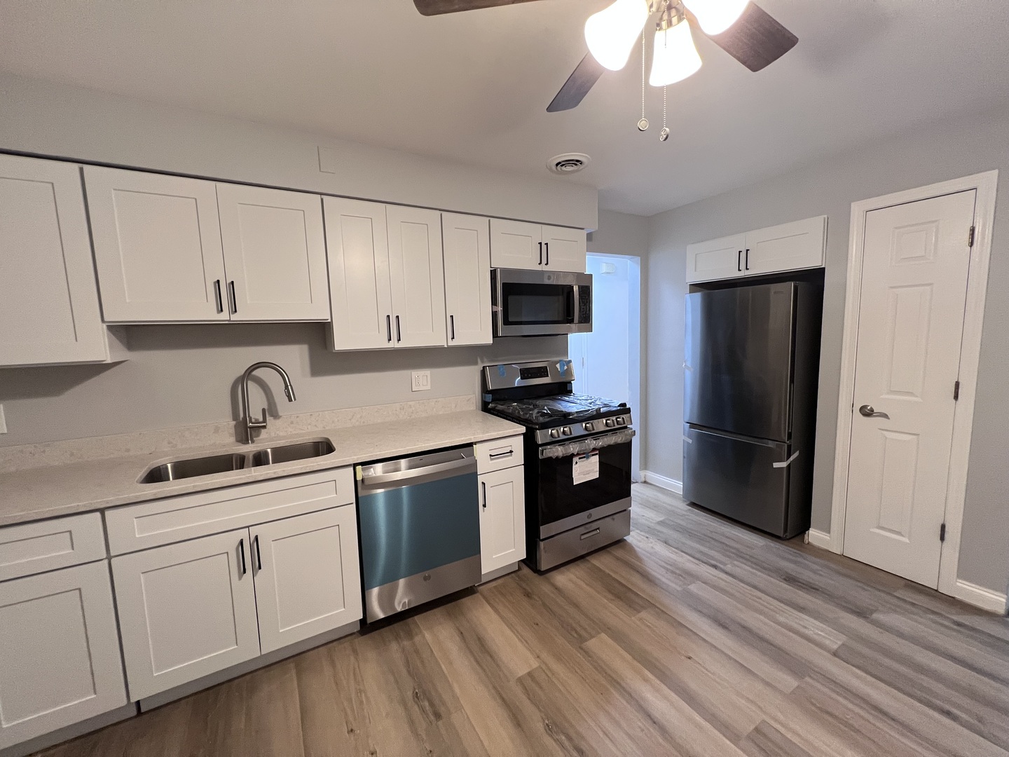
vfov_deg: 89.9
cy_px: 378
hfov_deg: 106.2
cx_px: 504
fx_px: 379
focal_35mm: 13
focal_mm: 1.57
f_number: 1.8
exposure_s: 1/60
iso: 320
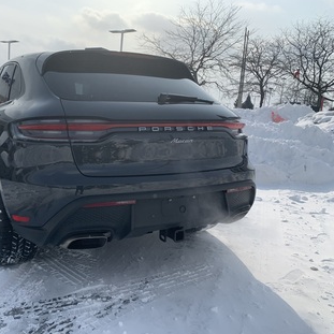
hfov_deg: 51.6
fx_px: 338
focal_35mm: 31
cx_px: 113
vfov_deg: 52.5
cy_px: 167
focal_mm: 4.25
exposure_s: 1/4098
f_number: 1.8
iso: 25
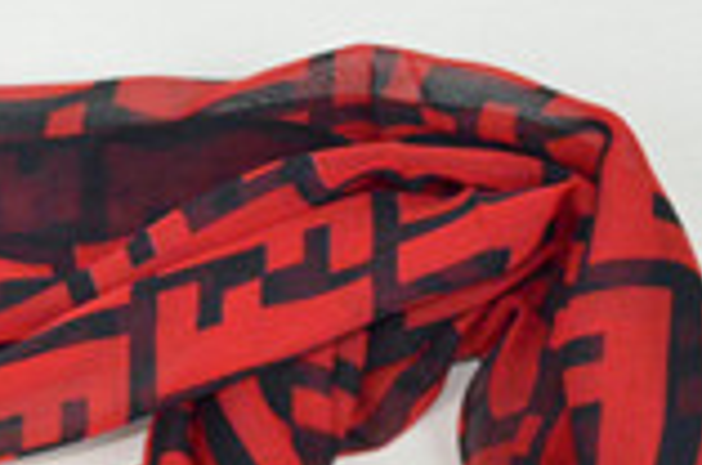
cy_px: 608
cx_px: -183
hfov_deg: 13.0
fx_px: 2977
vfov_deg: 8.8
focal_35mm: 153
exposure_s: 1/250
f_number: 11
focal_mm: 32
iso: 6400
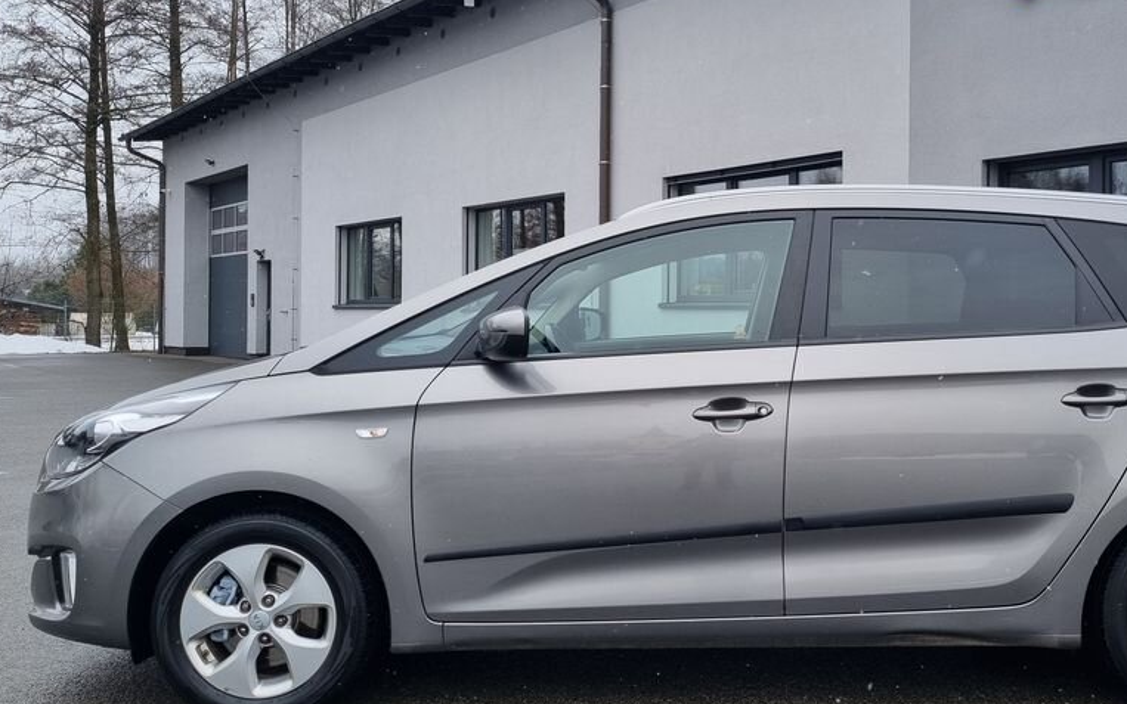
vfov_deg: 34.4
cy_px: 319
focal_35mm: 37
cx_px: 722
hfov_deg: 52.0
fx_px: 1137
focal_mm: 5.4
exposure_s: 1/666
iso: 50
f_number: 1.8
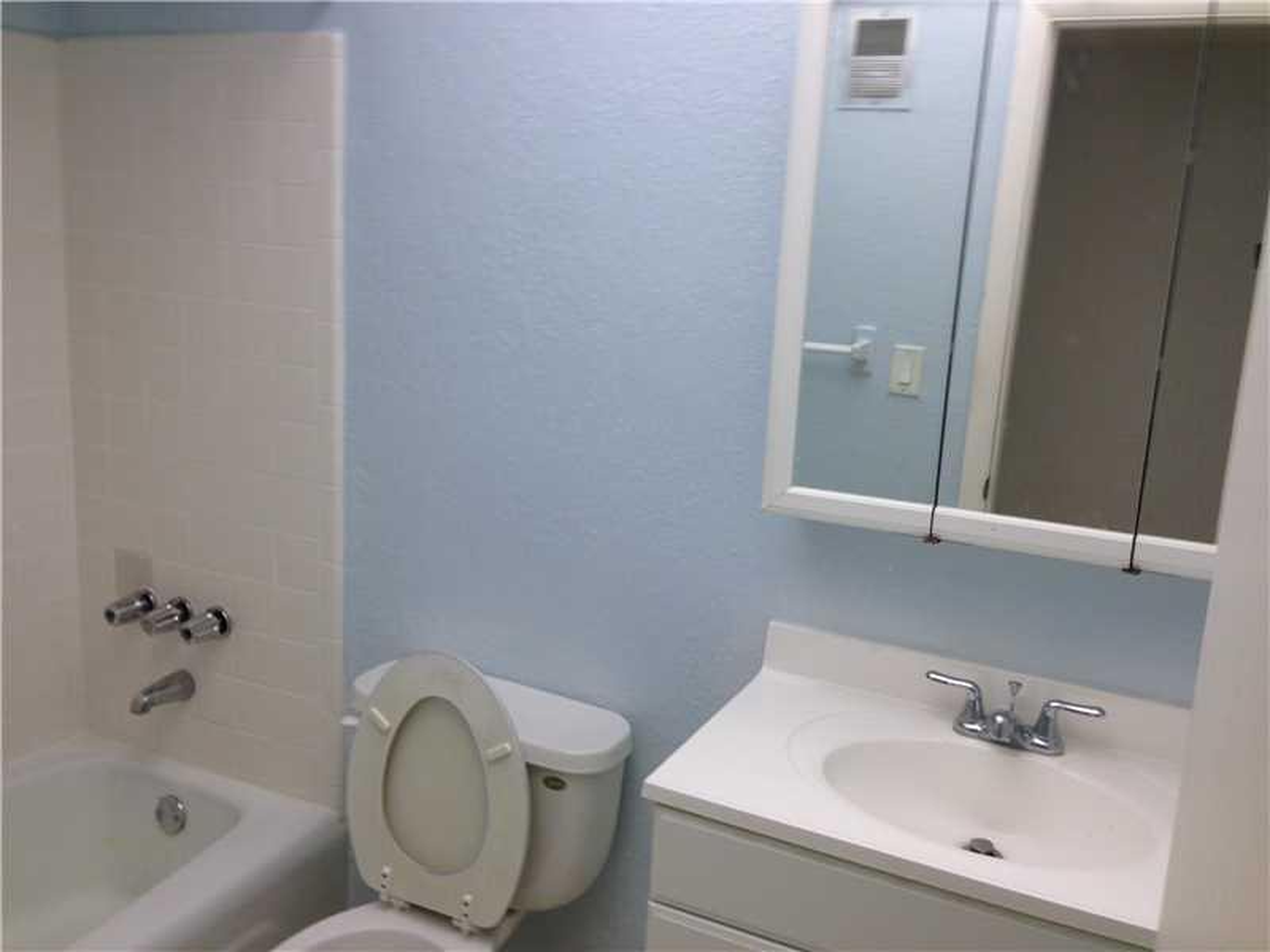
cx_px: 635
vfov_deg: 42.9
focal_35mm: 33
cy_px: 476
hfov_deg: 55.4
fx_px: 1211
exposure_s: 1/40
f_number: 2.4
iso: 50
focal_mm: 4.13
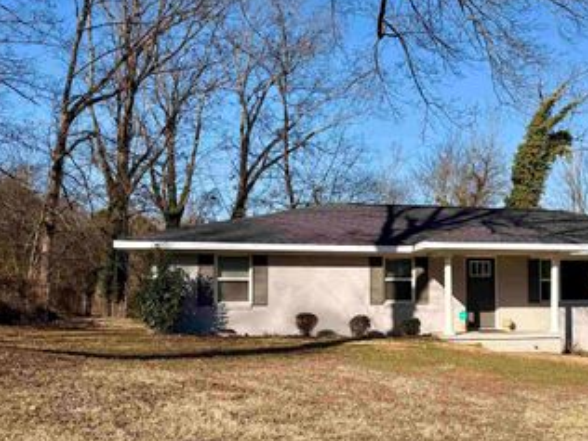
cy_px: 274
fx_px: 645
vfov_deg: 37.5
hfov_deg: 46.9
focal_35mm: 38
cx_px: 452
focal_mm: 6.76
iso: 80
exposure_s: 1/5319
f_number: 1.78
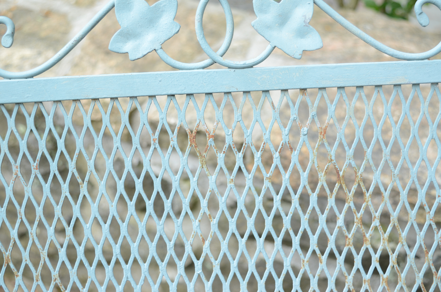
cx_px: 220
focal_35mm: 54
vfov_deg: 25.0
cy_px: 146
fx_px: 660
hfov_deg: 36.9
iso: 500
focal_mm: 36
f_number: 5.6
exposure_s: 1/160
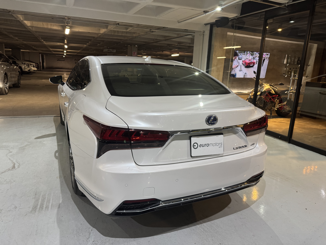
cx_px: 163
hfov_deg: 71.6
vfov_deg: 56.8
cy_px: 122
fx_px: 226
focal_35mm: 24
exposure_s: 1/60
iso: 250
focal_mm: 6.76
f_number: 1.78
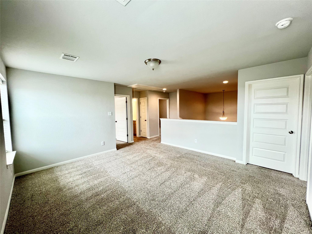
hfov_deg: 106.2
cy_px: 117
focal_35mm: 13
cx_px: 156
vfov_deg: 89.9
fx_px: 117
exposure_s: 1/99
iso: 100
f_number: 1.8
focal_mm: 1.57
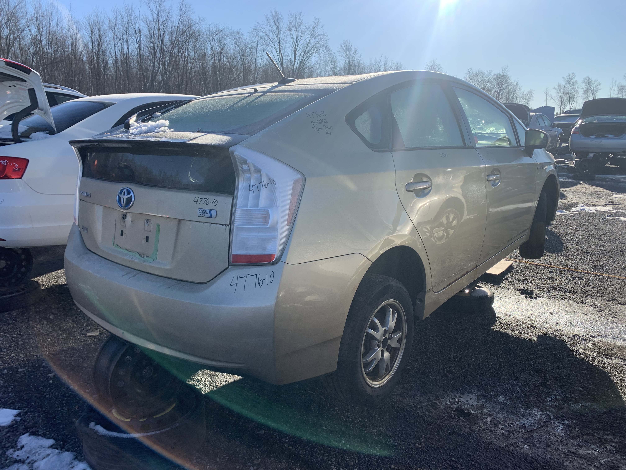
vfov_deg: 53.1
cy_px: 235
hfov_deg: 67.3
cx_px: 313
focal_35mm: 26
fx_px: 470
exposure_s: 1/1387
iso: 25
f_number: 1.8
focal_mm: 4.25
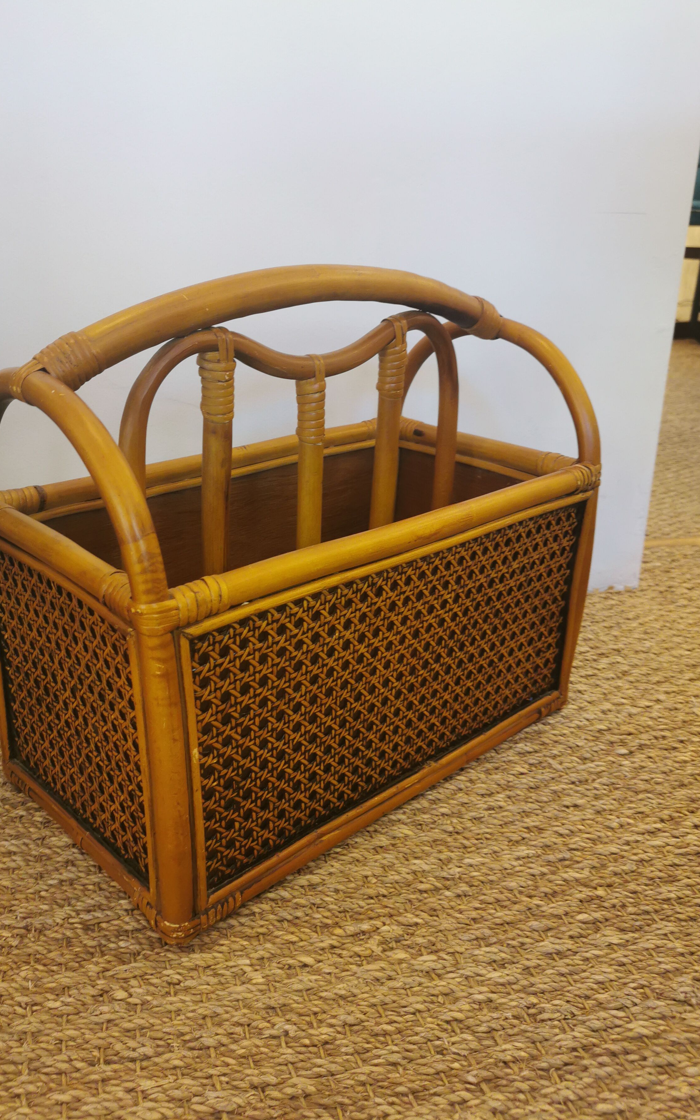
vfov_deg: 64.6
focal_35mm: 29
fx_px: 885
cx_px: 289
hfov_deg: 43.0
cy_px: 555
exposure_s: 1/50
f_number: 1.8
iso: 100
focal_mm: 5.58
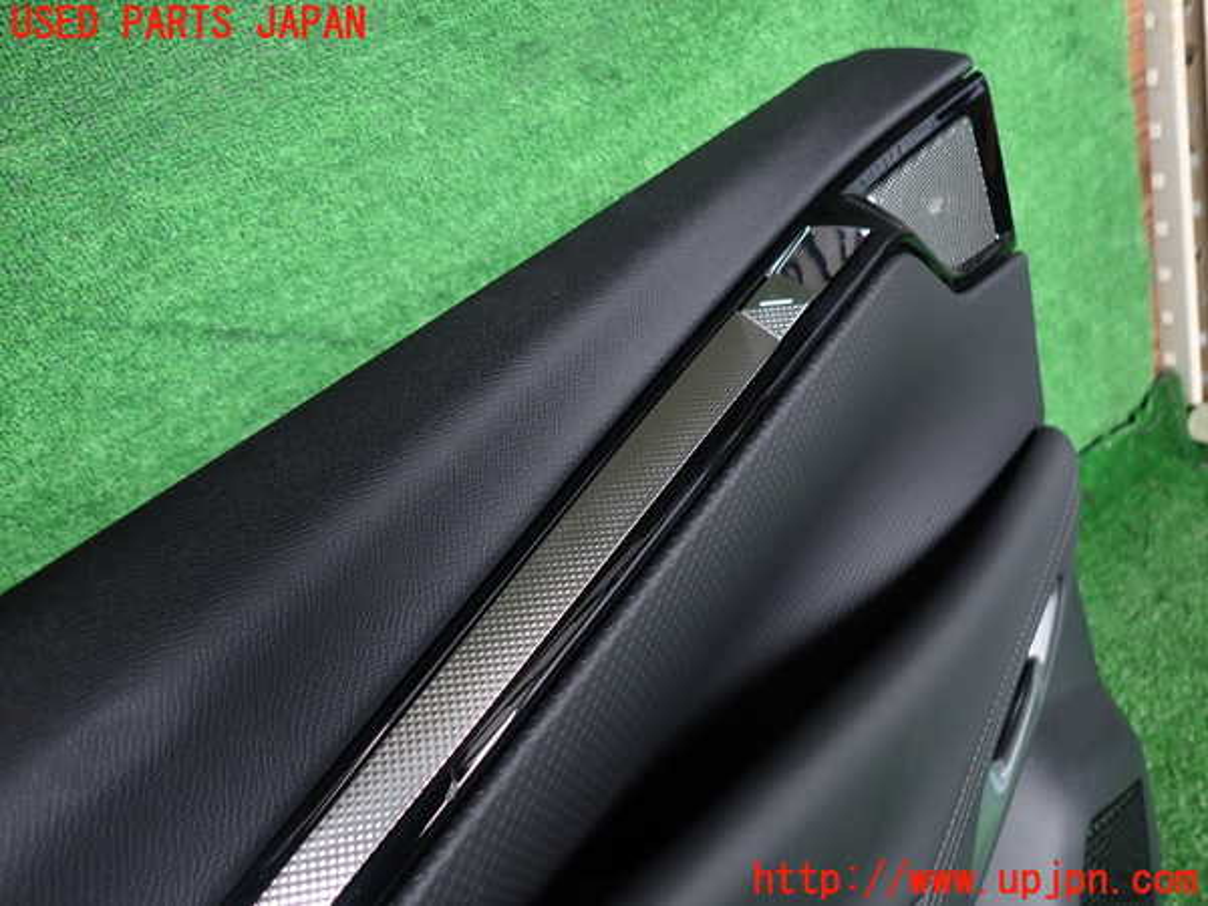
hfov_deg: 69.4
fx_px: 872
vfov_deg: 54.9
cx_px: 604
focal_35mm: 25
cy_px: 453
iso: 160
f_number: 2
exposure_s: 1/60
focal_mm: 4.5
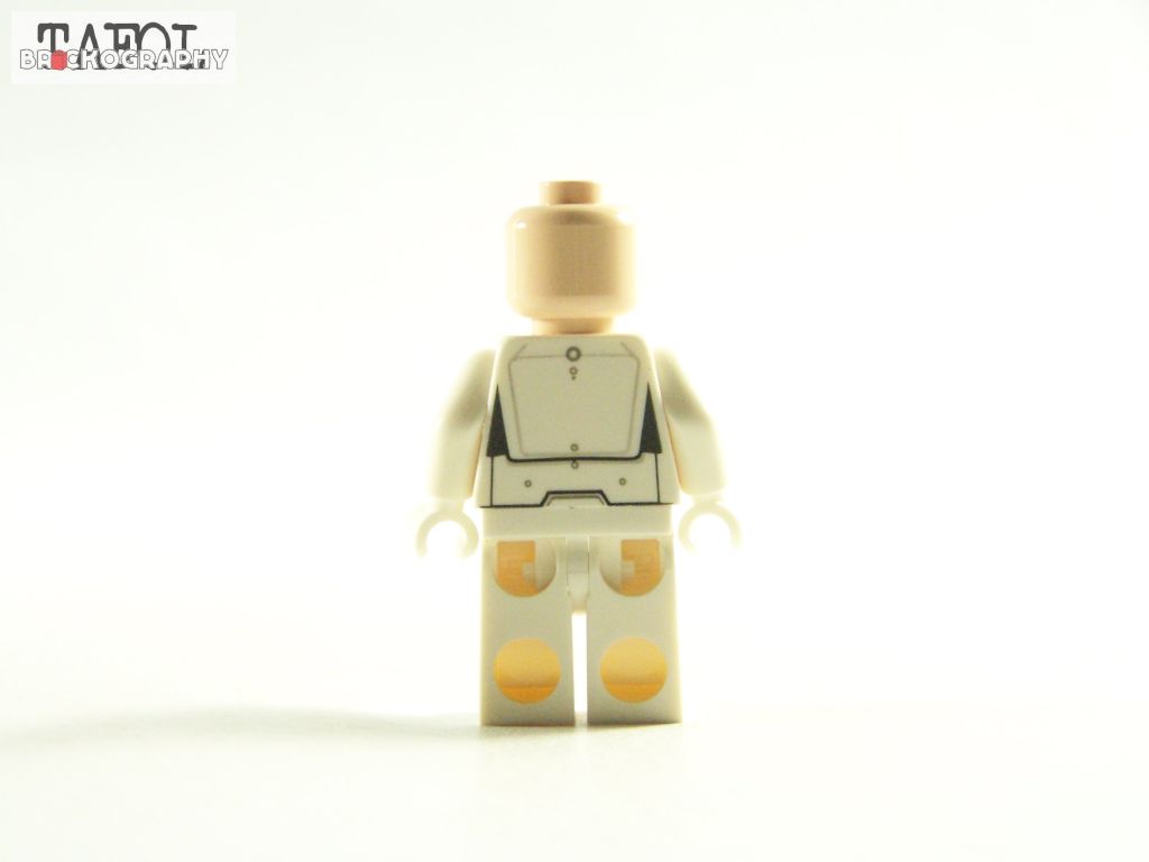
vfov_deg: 14.1
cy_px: 431
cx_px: 574
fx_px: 3485
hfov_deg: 18.7
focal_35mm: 105
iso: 400
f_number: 3.2
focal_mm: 17.5
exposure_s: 1/60
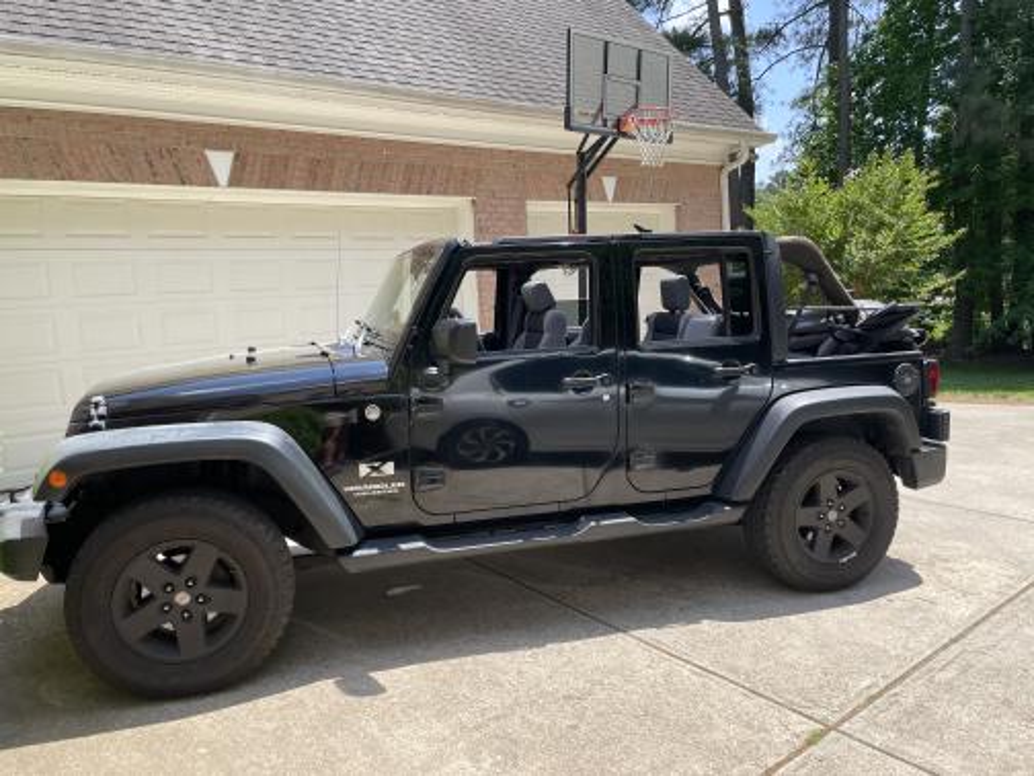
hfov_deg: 67.3
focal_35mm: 26
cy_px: 388
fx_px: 777
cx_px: 517
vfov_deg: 53.1
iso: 32
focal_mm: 4.2
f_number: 1.6
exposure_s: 1/1221
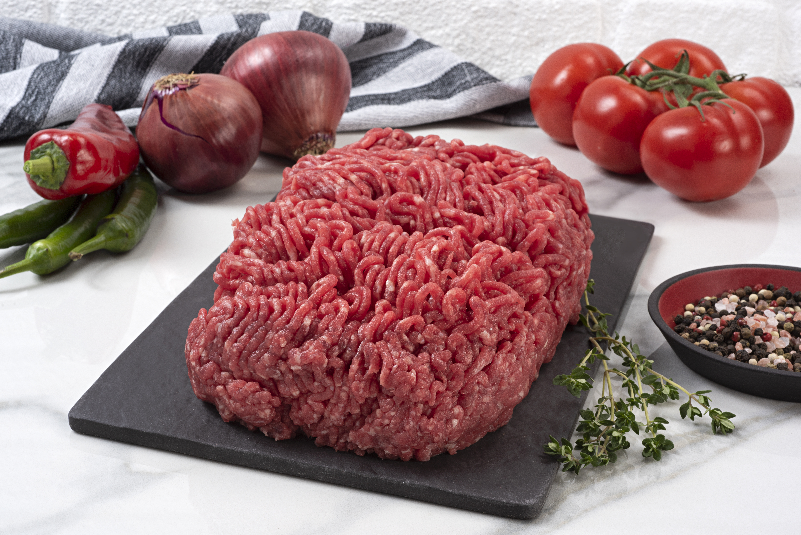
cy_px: 268
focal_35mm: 60
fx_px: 1335
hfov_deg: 33.4
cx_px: 400
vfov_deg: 22.6
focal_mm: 60
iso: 100
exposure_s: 1/60
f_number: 32
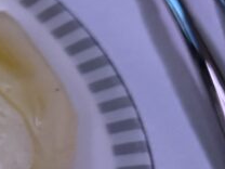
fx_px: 767
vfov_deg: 12.5
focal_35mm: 118
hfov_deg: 13.5
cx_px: -268
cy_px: 152
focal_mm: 6.76
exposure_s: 1/28
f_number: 1.78
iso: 1000
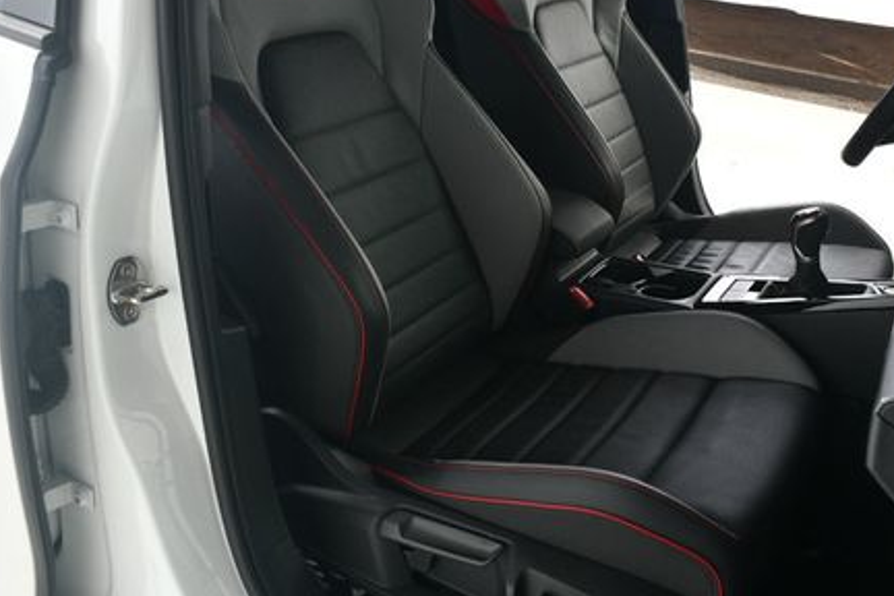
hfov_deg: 48.3
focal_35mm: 40
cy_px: 176
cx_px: 519
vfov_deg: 33.0
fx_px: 993
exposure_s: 1/160
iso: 100
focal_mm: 18
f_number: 5.6
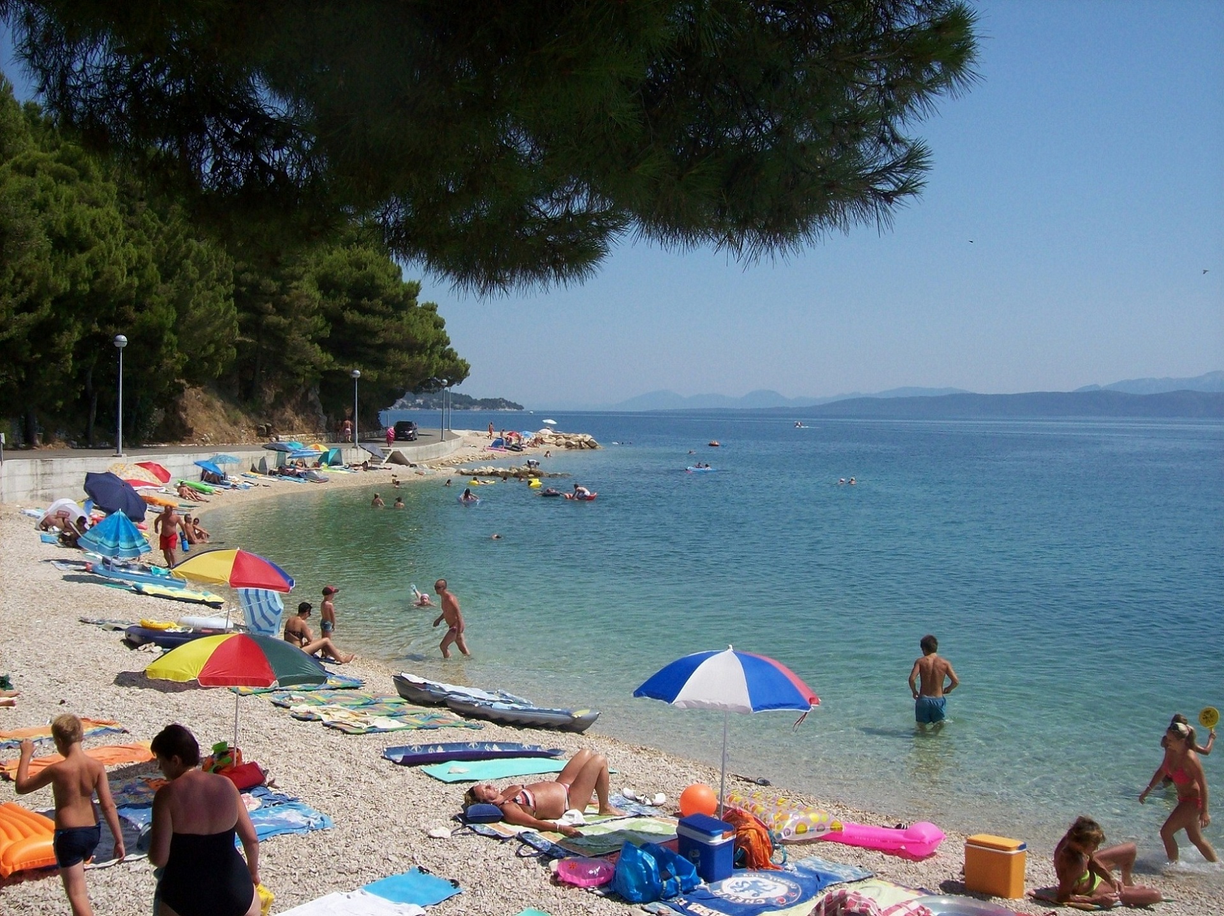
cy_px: 458
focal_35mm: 36
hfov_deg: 51.4
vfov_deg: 39.6
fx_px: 1272
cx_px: 612
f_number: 4.8
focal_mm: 6
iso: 80
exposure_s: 1/952
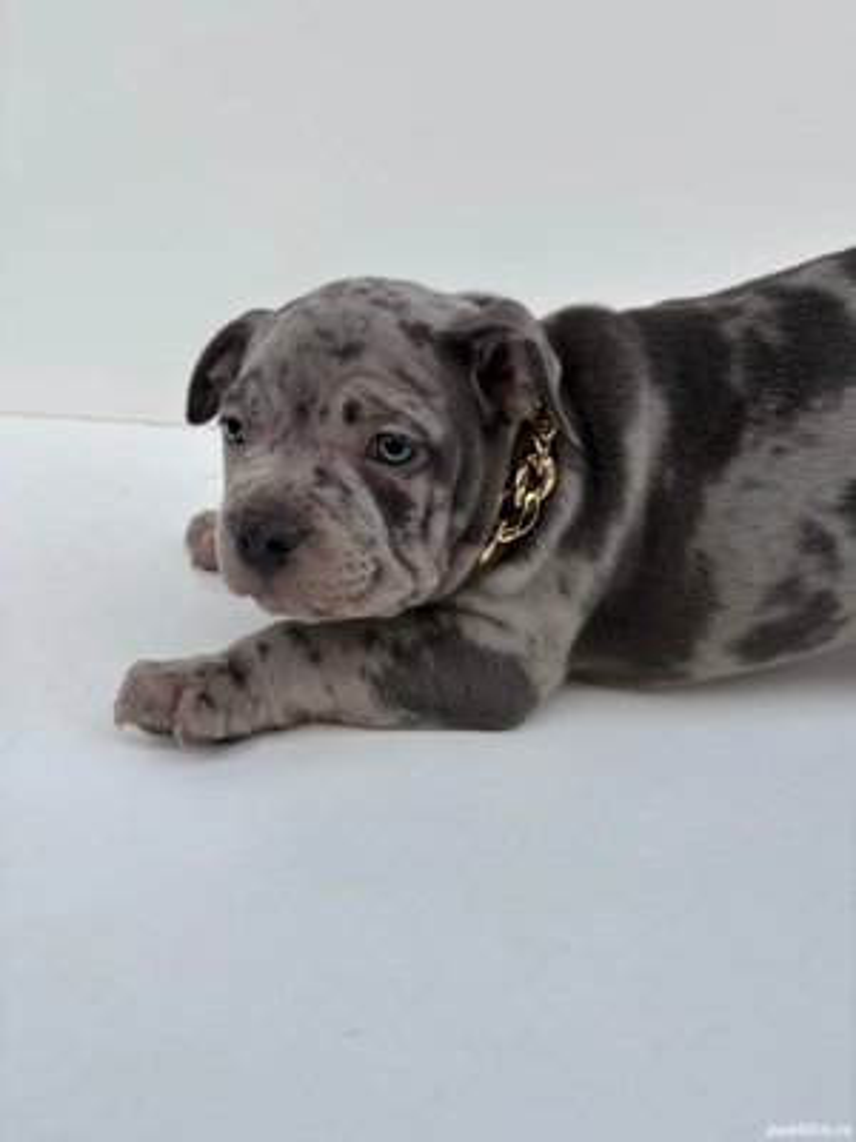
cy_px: 571
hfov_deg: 53.1
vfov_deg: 67.3
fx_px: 857
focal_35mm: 26
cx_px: 428
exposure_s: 1/455
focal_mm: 5.96
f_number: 1.6
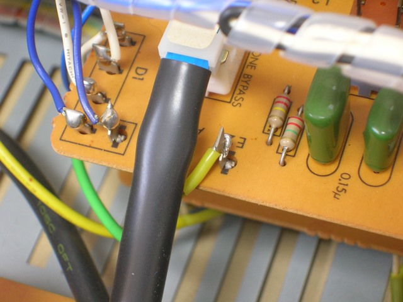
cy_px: 151
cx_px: 202
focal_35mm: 99
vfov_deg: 14.9
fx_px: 1153
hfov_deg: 19.8
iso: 136
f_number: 4.8
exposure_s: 1/3.6
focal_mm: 16.4
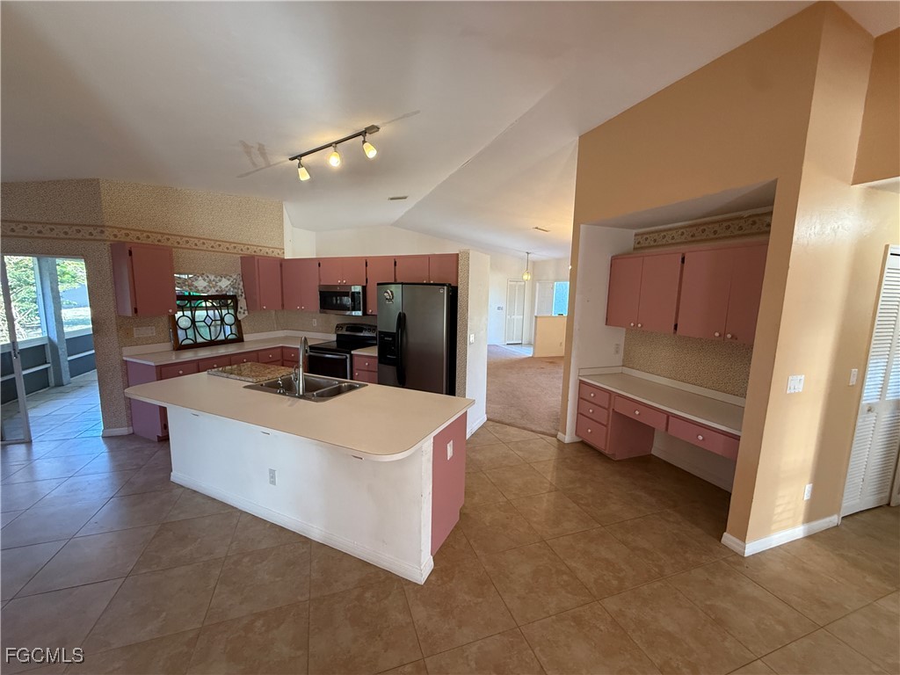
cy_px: 338
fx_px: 364
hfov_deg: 102.1
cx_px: 450
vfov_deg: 85.7
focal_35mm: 14
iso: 320
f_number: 2.2
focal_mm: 2.22
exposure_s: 1/120
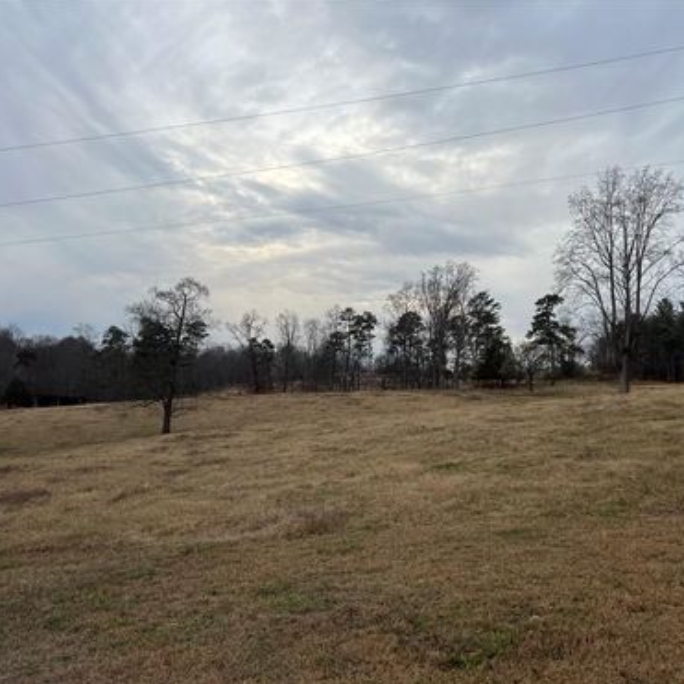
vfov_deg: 52.5
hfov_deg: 52.5
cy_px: 344
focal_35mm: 31
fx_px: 693
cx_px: 365
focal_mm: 5.7
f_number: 1.5
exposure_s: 1/339
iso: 50
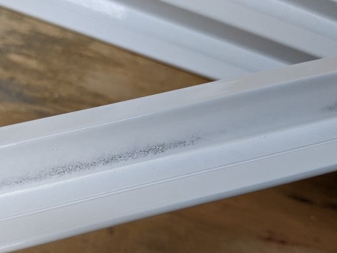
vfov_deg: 35.9
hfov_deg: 46.6
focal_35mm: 40
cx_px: 144
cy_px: 143
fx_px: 390
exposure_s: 1/120
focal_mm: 4.44
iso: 141
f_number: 1.8
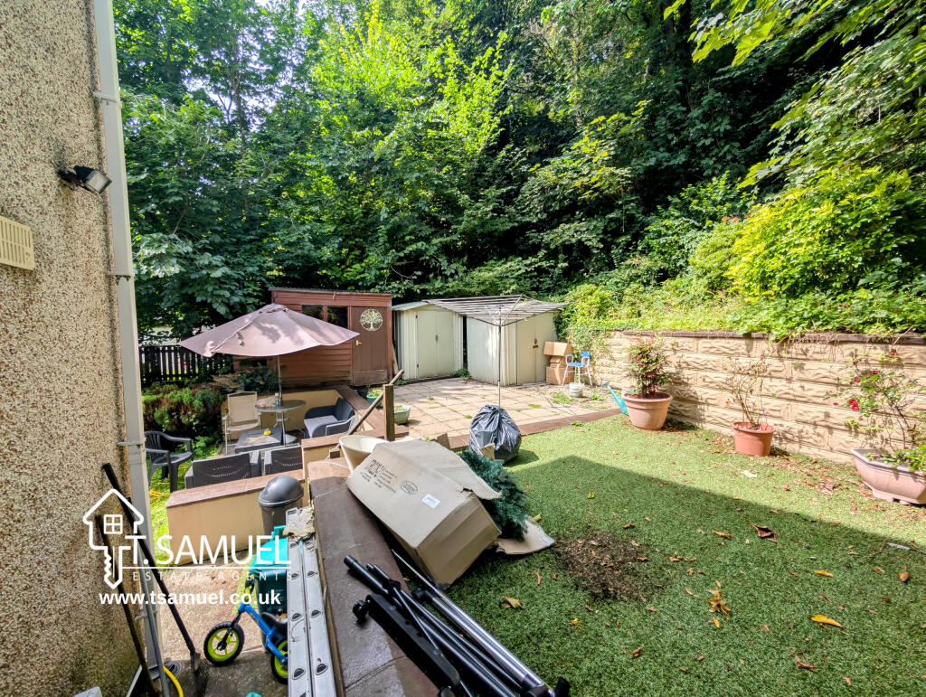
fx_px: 321
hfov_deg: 110.5
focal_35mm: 12
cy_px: 348
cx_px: 463
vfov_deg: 94.6
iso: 47
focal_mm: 2.02
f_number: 1.7
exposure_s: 1/1126
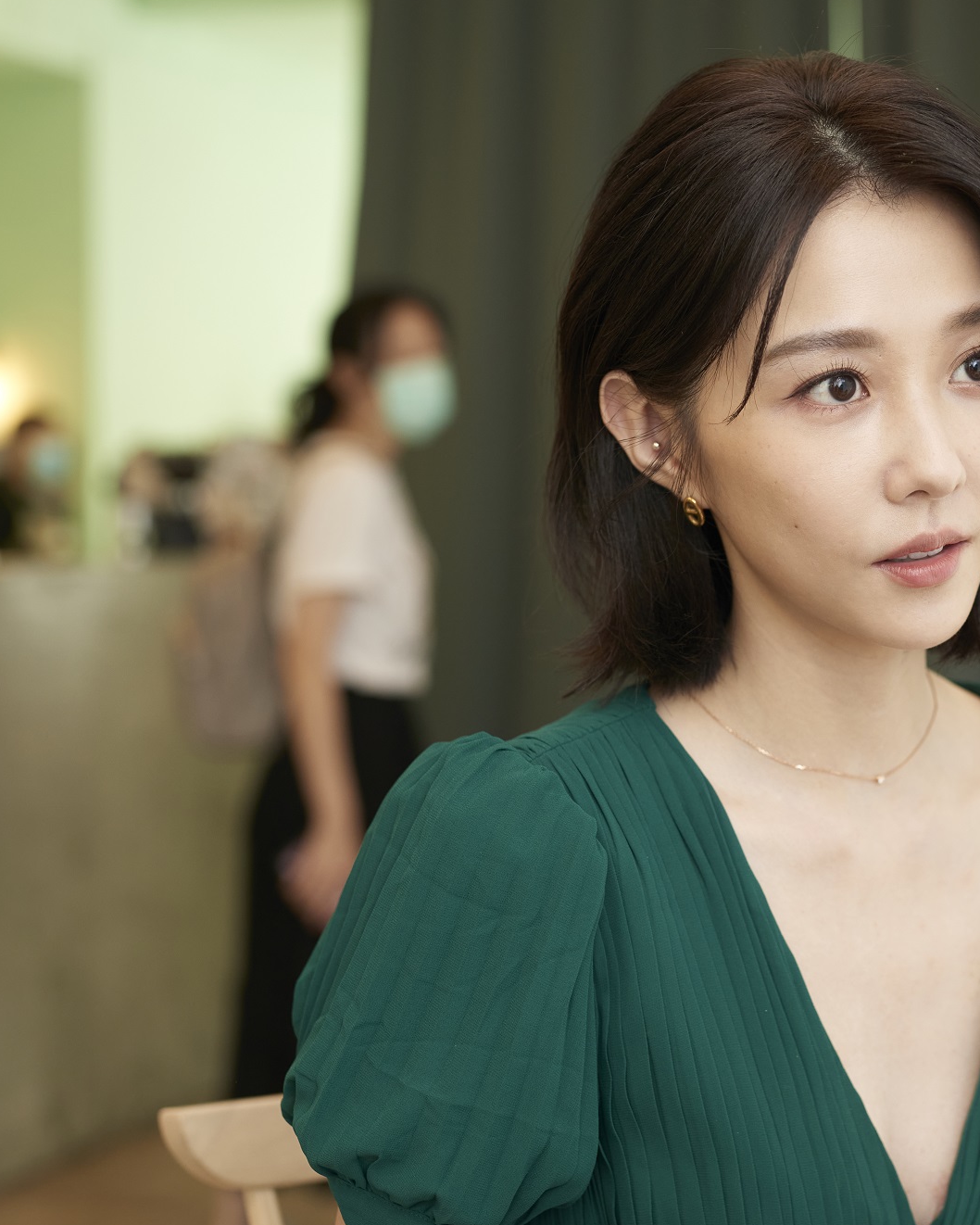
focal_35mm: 71
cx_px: 871
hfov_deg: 21.1
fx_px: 2574
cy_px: 612
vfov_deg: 26.8
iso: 800
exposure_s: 1/125
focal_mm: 50
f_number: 3.2
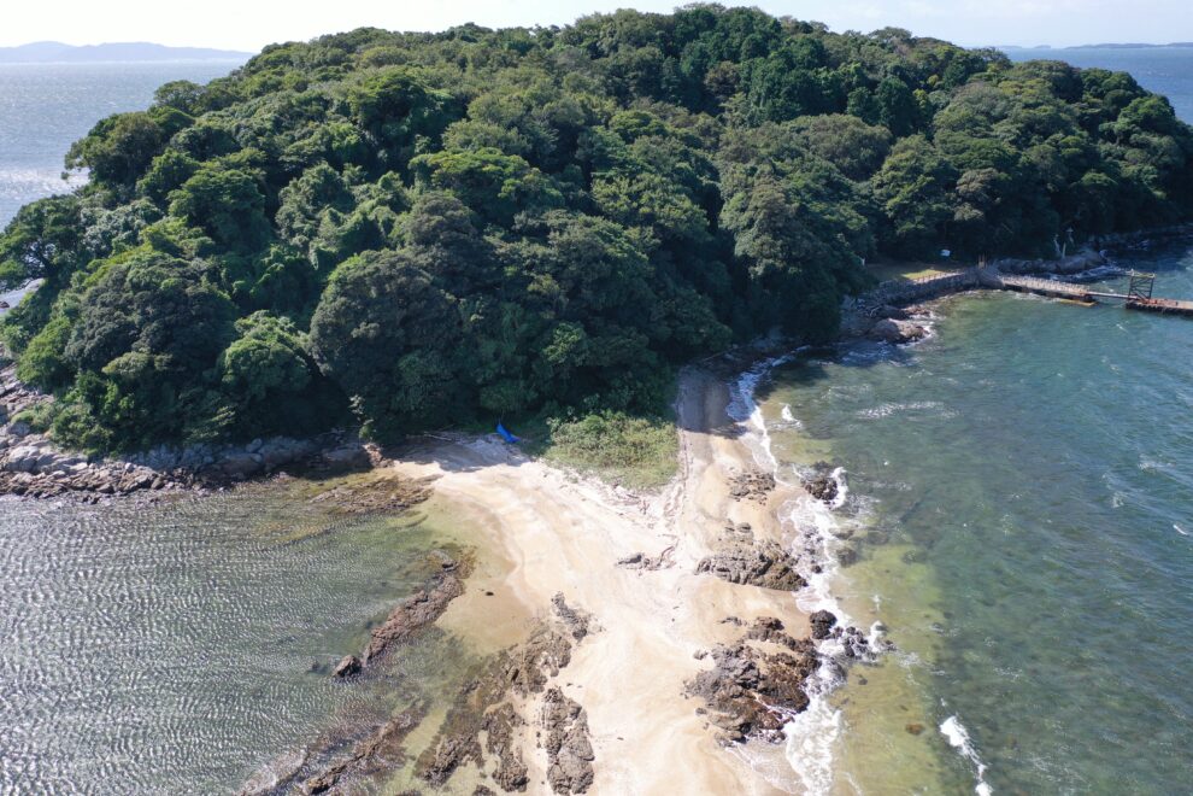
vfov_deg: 46.4
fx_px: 928
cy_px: 398
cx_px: 596
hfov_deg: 65.5
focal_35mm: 28
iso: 100
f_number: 2.8
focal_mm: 10.26
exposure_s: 1/1000
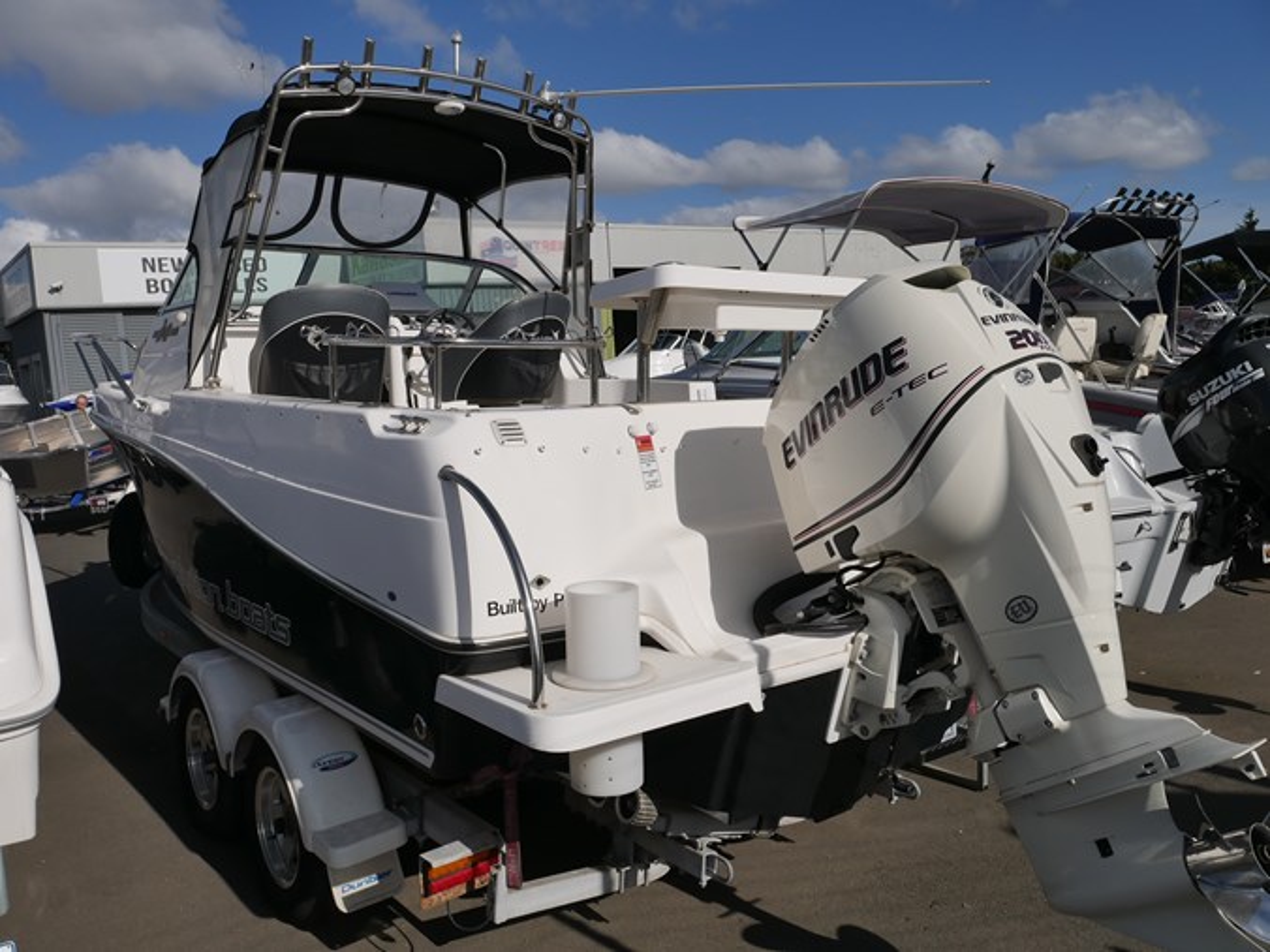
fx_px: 1027
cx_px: 635
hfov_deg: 63.4
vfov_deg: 49.7
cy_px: 476
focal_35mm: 28
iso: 200
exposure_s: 1/1000
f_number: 10
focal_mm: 14
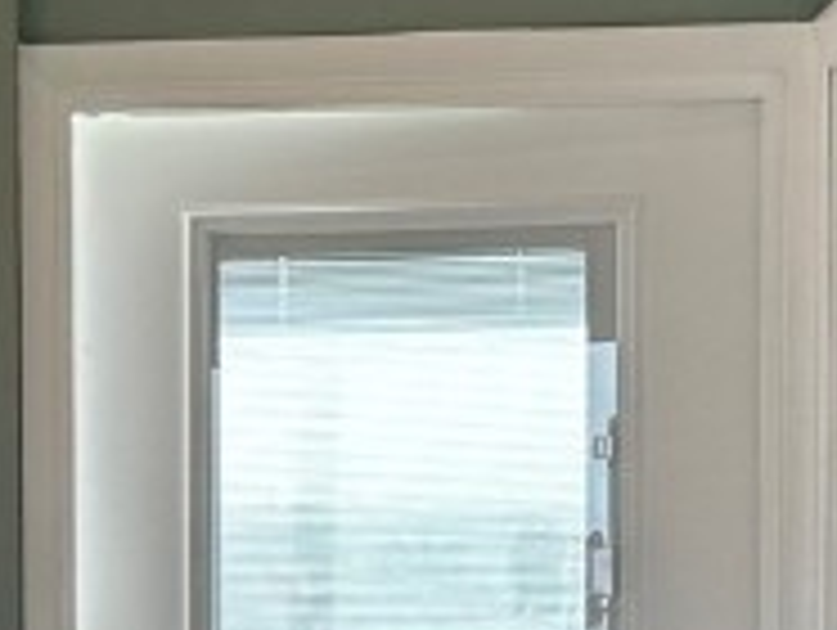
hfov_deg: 7.3
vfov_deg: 5.6
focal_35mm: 264
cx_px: -549
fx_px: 6392
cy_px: 842
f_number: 1.78
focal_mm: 6.86
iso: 50
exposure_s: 1/122
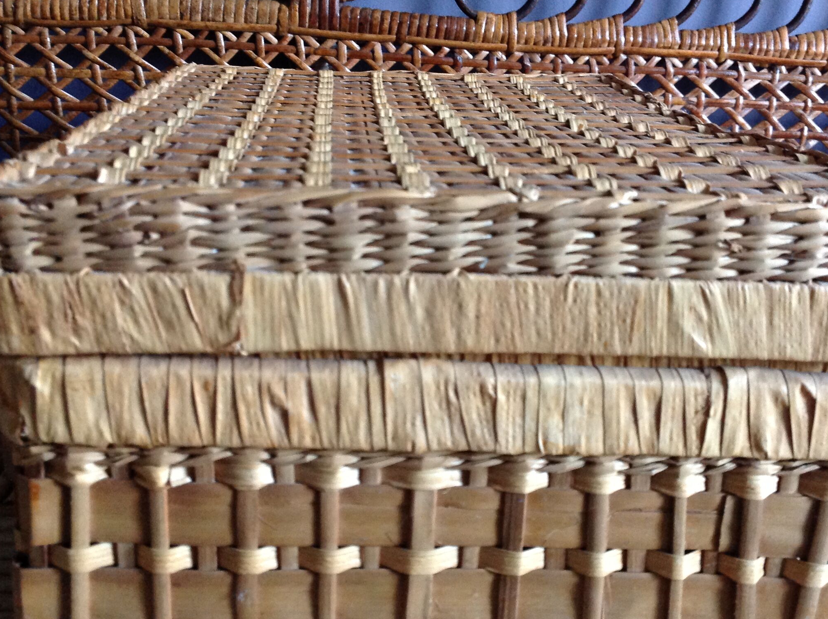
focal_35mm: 45
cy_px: 335
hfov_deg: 42.1
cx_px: 464
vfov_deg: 32.1
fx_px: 1075
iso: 250
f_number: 2.4
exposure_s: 1/15
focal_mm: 4.28
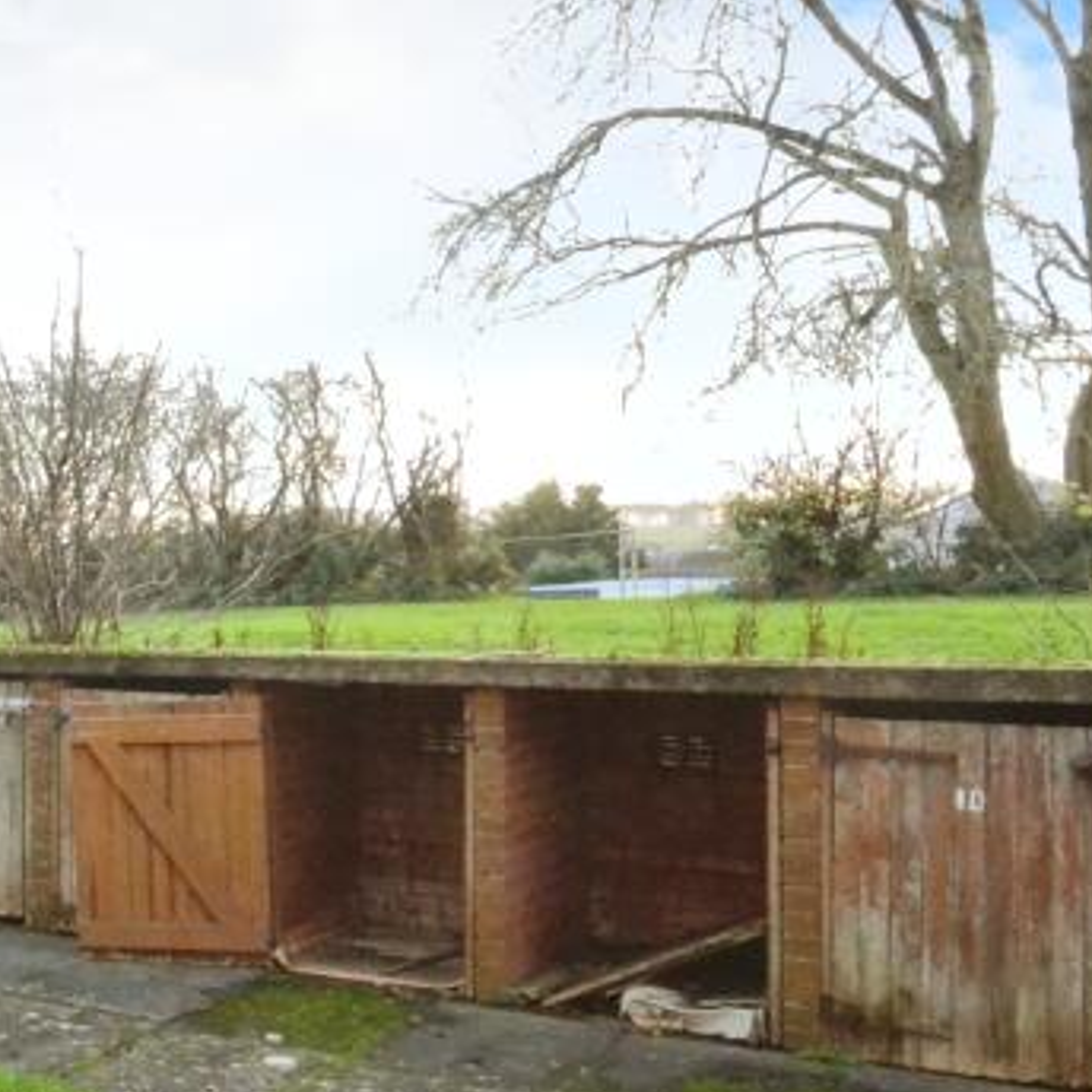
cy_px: 522
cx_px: -283
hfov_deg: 33.6
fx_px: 1356
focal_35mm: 38
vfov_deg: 43.8
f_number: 9
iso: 3200
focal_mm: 10
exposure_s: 1/320
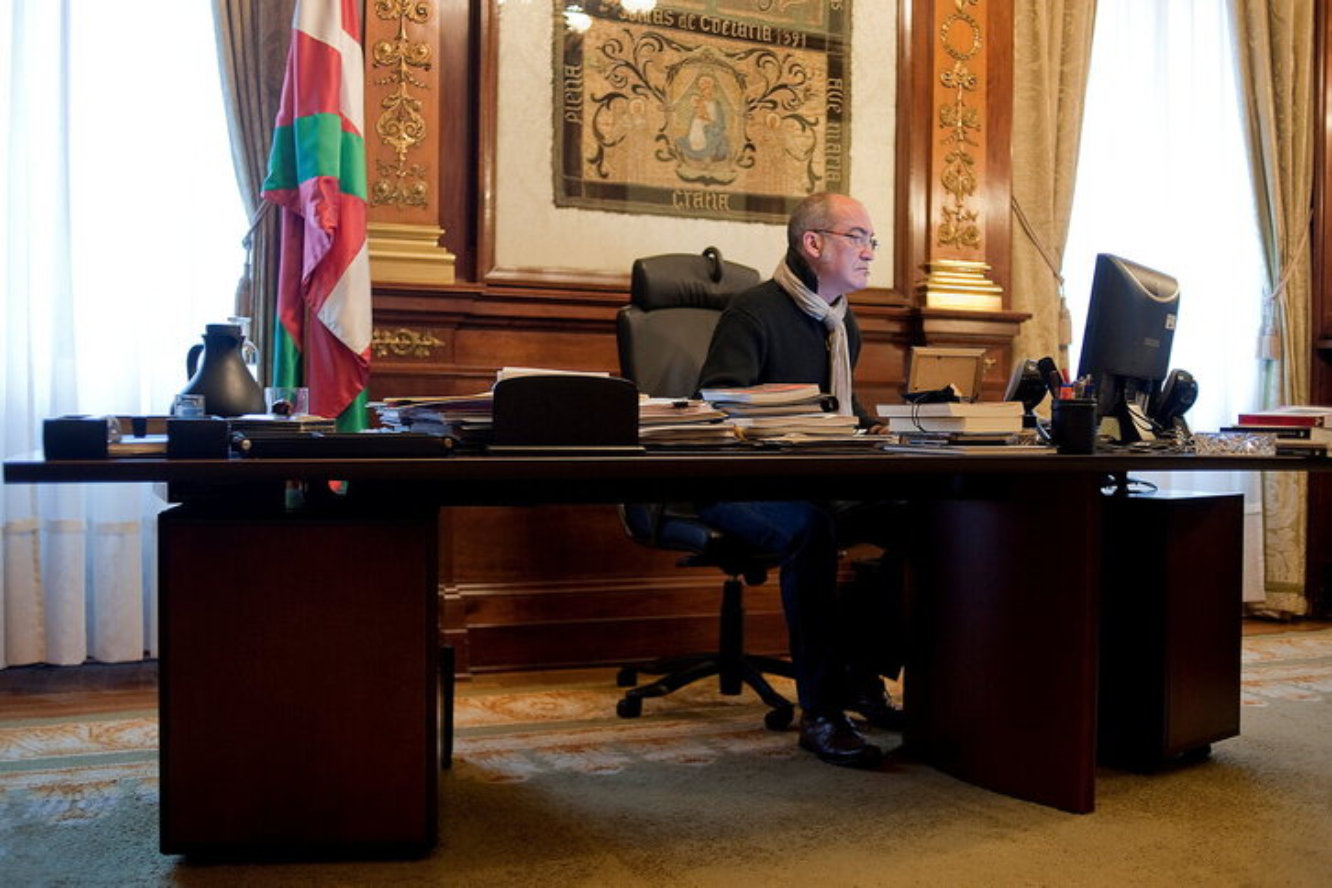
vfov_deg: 37.9
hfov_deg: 54.4
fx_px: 1295
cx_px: 666
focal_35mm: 35
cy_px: 444
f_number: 2.8
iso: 800
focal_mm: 35
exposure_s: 1/15
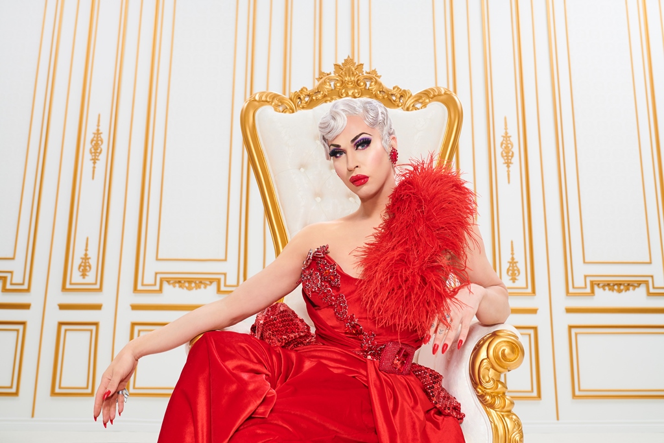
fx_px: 646
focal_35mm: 35
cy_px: 222
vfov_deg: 37.9
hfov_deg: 54.4
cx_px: 332
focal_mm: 35
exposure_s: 1/200
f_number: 5.6
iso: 160
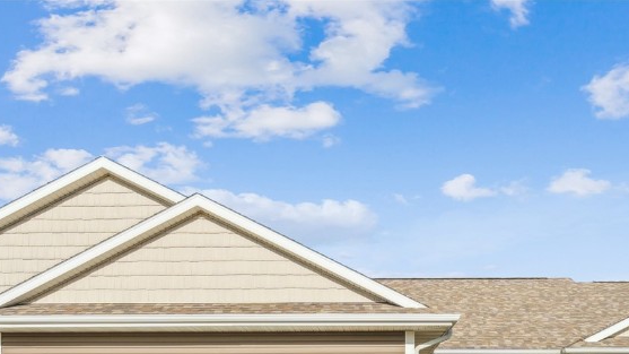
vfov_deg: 26.7
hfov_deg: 51.5
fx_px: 650
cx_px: 348
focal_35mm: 39
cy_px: 433
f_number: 10
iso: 400
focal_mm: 18
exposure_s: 1/500
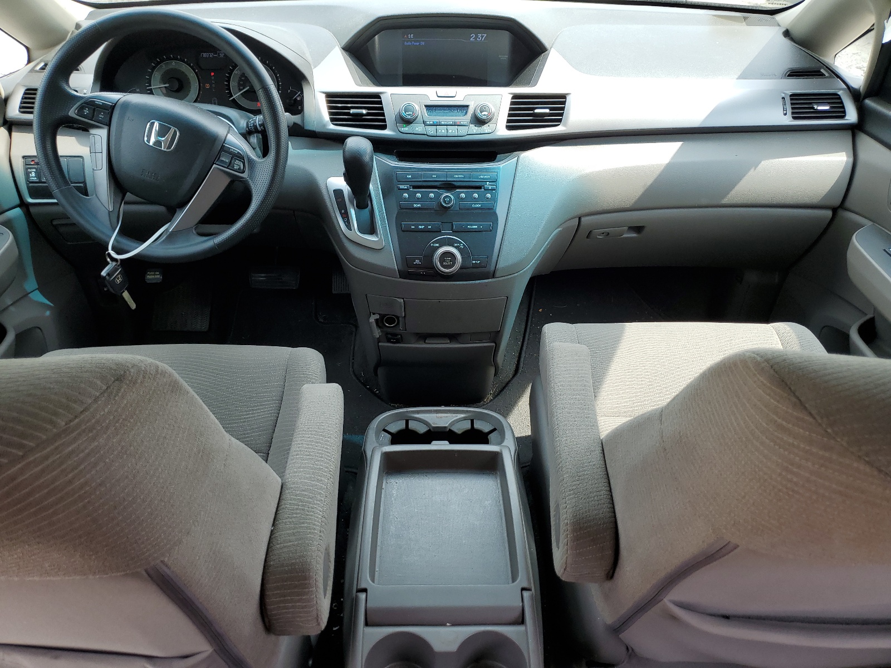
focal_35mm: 26
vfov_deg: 53.1
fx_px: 669
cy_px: 334
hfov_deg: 67.3
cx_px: 446
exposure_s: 1/400
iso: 50
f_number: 1.5
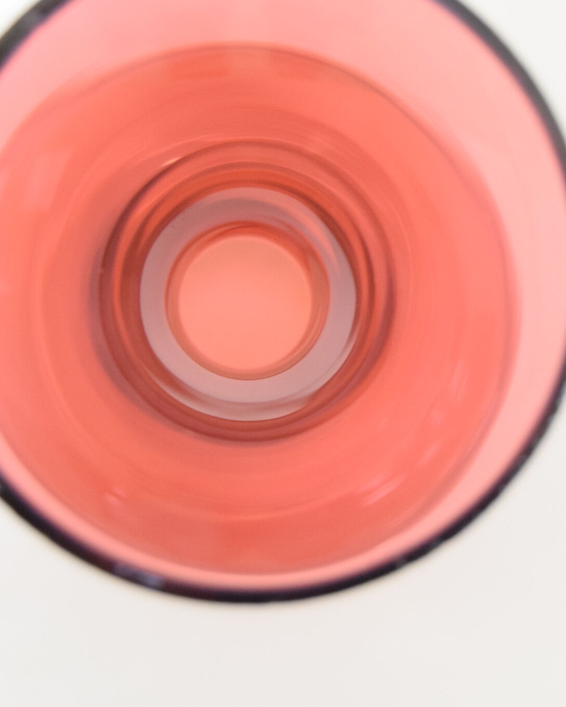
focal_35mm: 108
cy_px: 239
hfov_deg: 14.3
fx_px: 2262
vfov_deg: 17.7
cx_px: 245
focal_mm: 35
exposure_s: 1/80
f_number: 4.5
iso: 1600
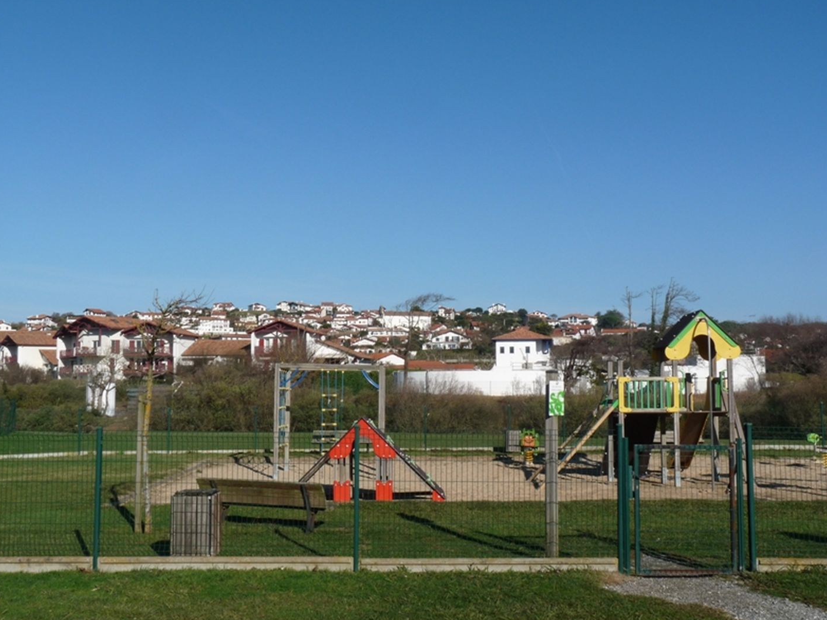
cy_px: 312
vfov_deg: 32.2
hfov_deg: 42.1
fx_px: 1075
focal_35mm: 45
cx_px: 408
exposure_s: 1/500
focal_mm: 7.8
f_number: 7.1
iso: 100
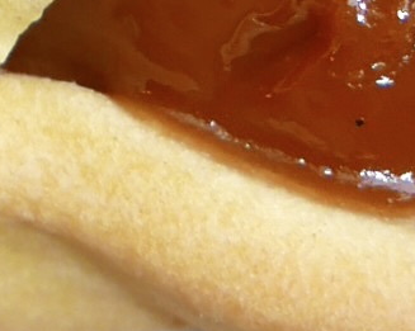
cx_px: -396
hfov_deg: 8.6
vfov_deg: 6.5
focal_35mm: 215
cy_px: -710
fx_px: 2638
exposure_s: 1/50
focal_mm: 10.9
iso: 200
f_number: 3.2
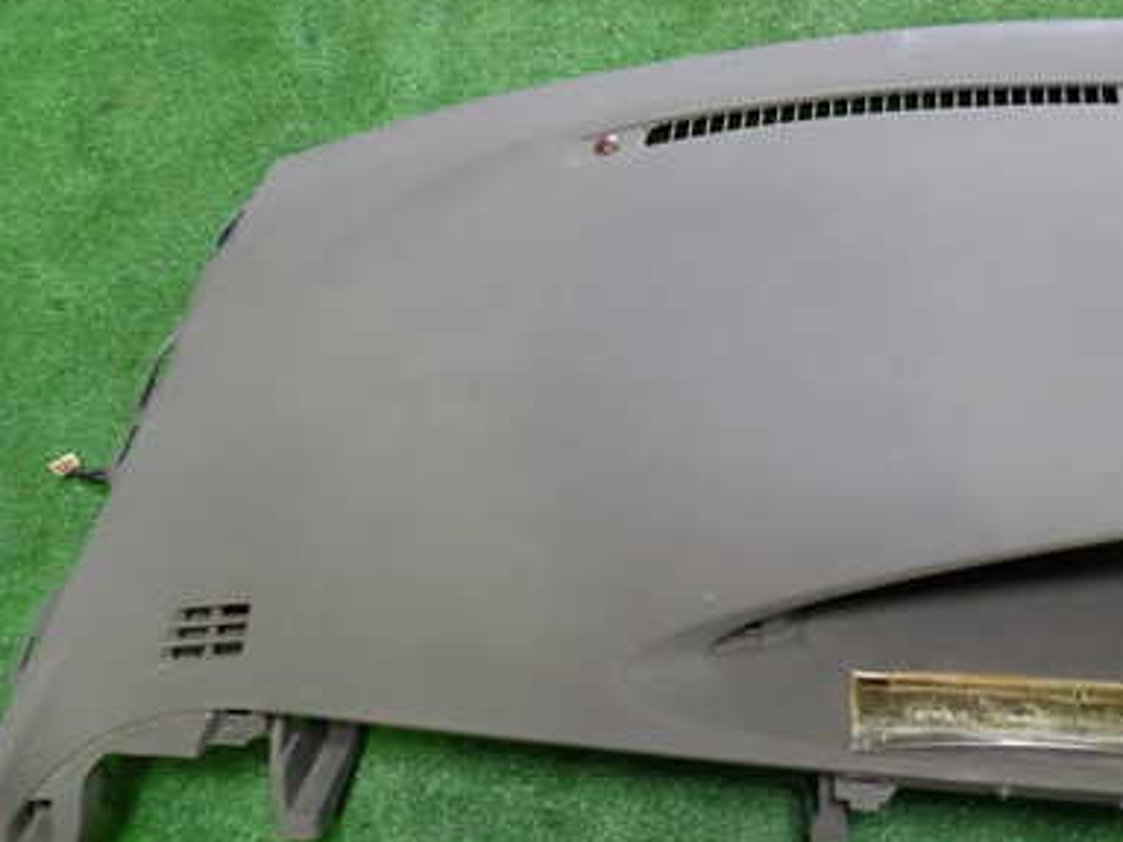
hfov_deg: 40.3
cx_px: 663
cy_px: 428
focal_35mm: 47
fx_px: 1524
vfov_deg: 30.9
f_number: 2.3
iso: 250
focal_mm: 5.4
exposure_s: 1/30
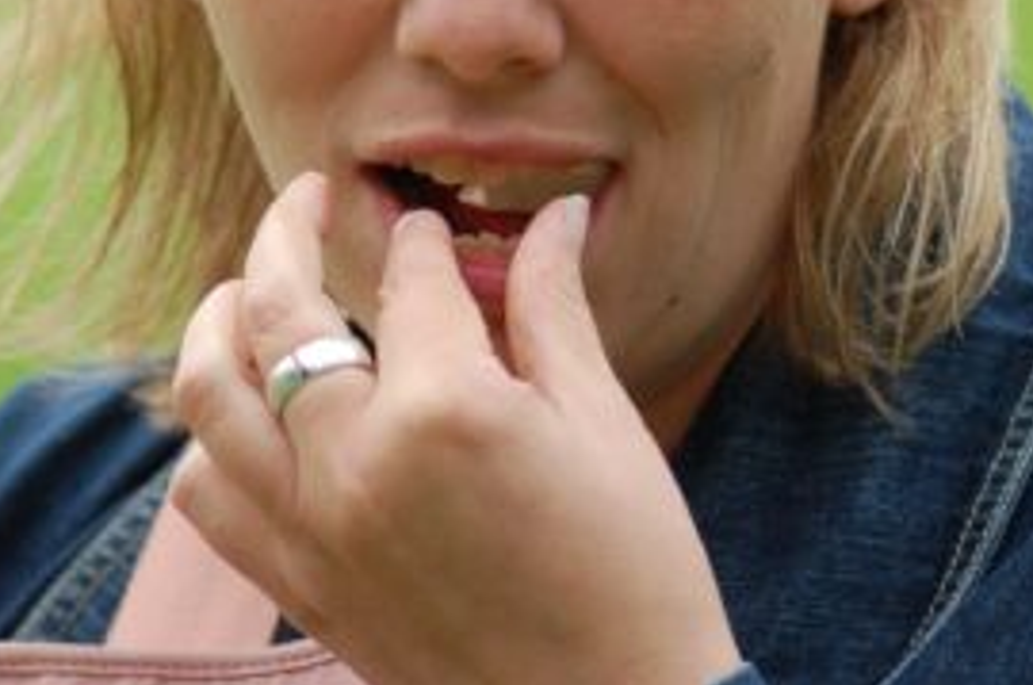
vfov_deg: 6.6
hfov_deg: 10.0
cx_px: 515
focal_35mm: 206
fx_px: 5901
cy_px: 165
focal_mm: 82
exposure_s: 1/1000
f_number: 4
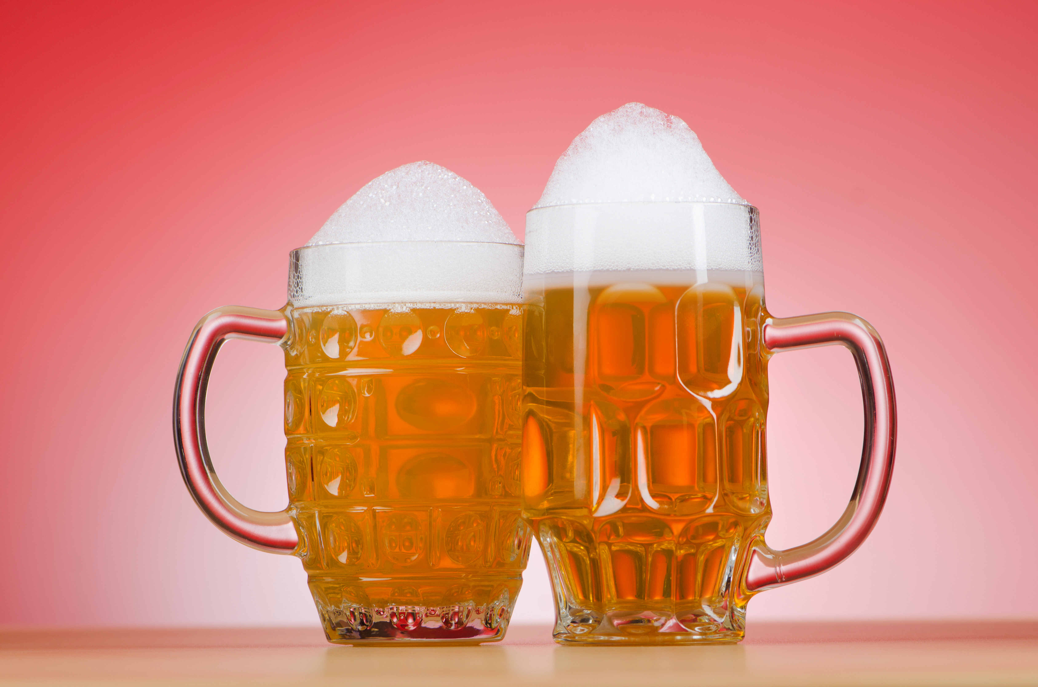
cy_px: 344
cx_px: 519
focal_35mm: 158
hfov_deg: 13.1
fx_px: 4532
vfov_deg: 8.7
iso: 100
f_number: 8
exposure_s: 1/200
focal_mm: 105
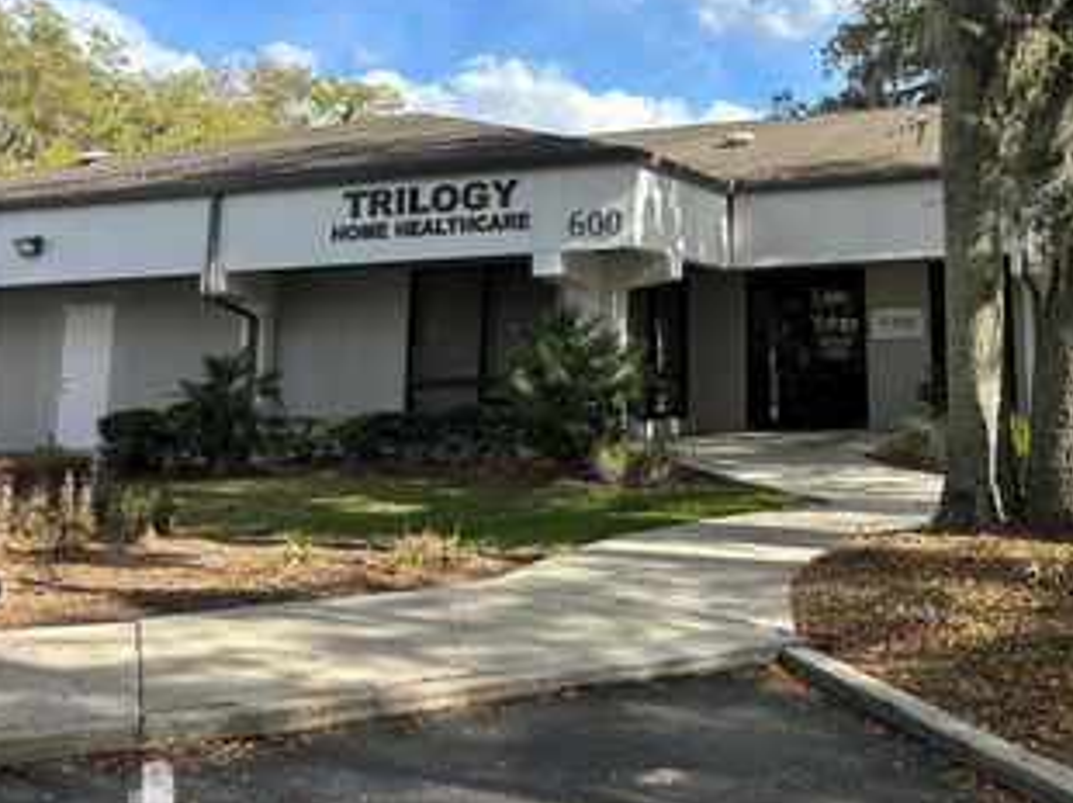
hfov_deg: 43.0
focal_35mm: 42
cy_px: 164
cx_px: 845
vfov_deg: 33.3
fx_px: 1301
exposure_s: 1/2045
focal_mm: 5.7
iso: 50
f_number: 1.5
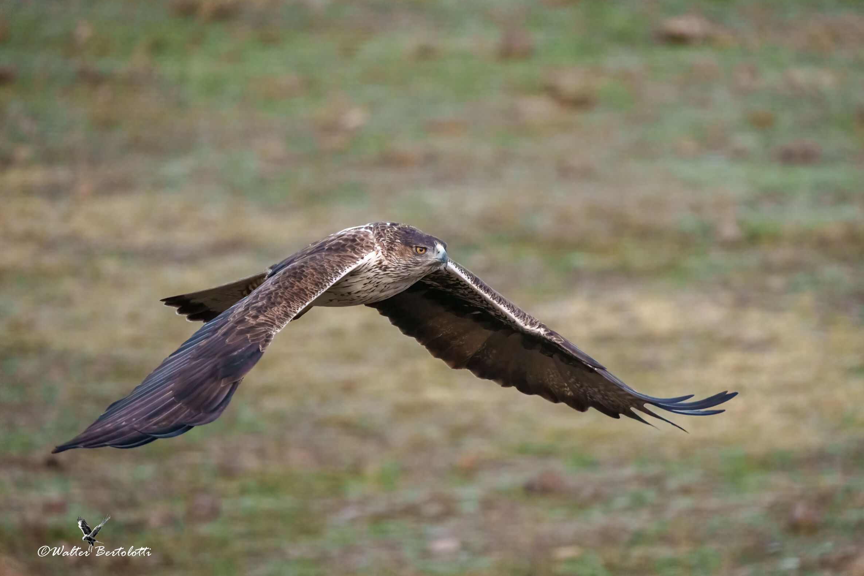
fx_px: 14613
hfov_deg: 3.4
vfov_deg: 2.3
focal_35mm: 609
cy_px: 289
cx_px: 438
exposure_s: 1/2500
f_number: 6.3
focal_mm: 600
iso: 5000
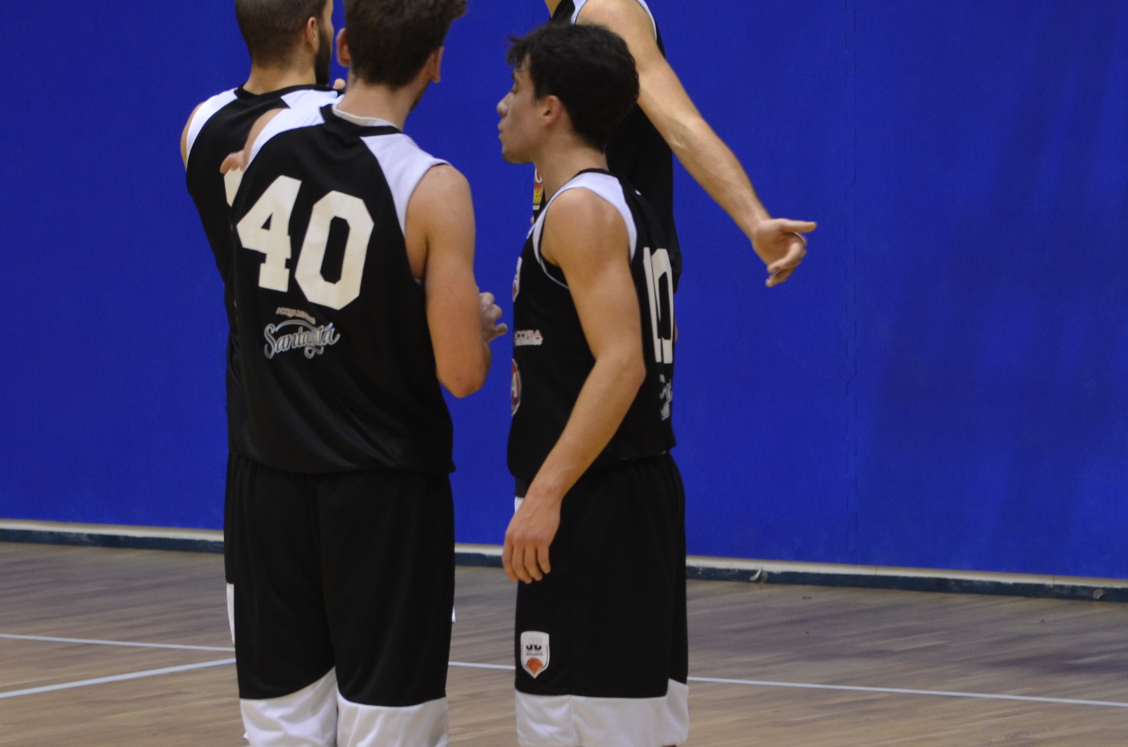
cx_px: 511
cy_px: 521
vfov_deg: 3.7
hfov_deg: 5.7
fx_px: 11412
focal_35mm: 365
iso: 640
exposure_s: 1/60
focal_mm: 125
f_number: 4.8
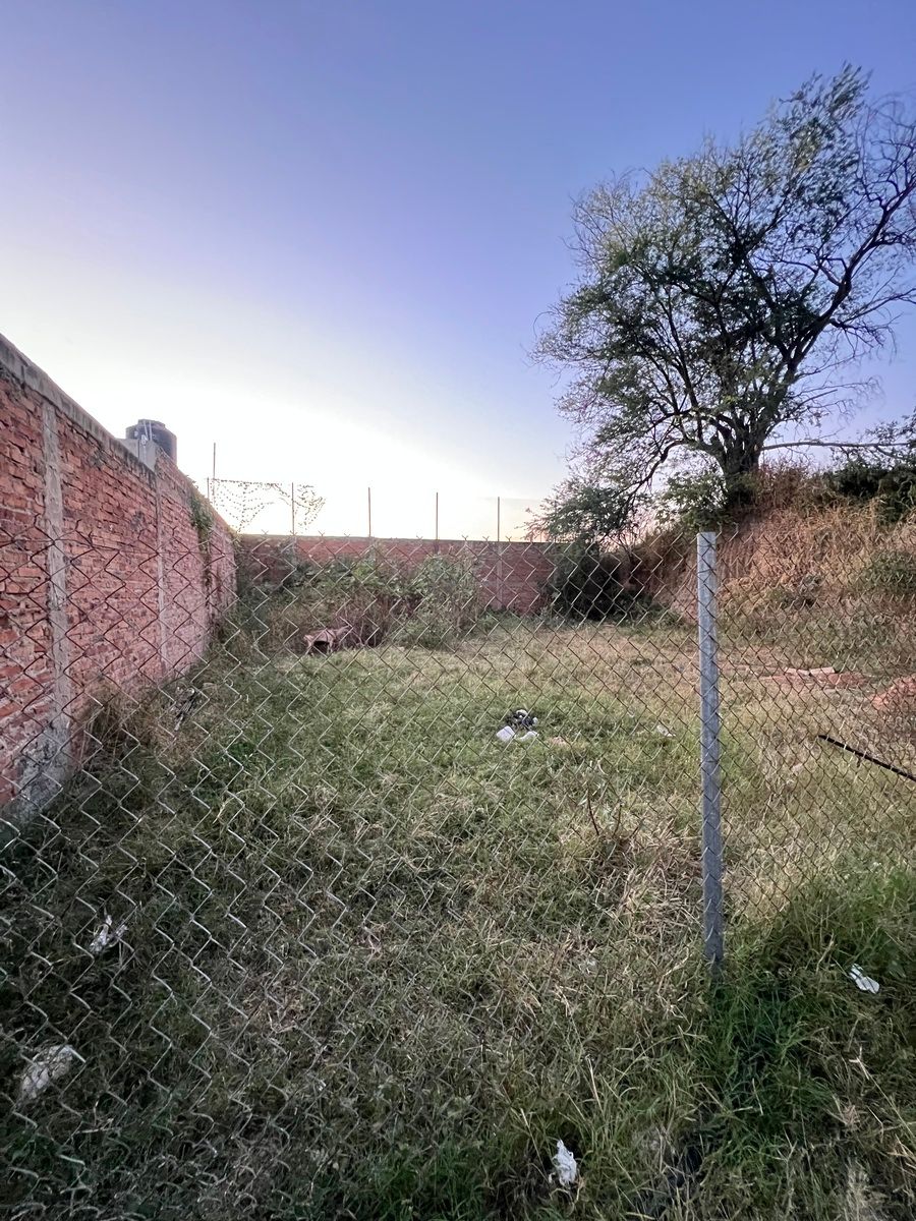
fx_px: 459
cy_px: 610
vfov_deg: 106.2
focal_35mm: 13
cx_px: 458
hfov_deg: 89.9
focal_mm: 1.57
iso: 1250
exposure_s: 1/33
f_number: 1.8
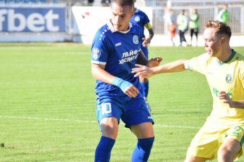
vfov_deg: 4.3
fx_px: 2152
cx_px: 95
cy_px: 104
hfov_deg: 6.5
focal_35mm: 318
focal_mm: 155
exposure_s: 1/800
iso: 400
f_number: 5
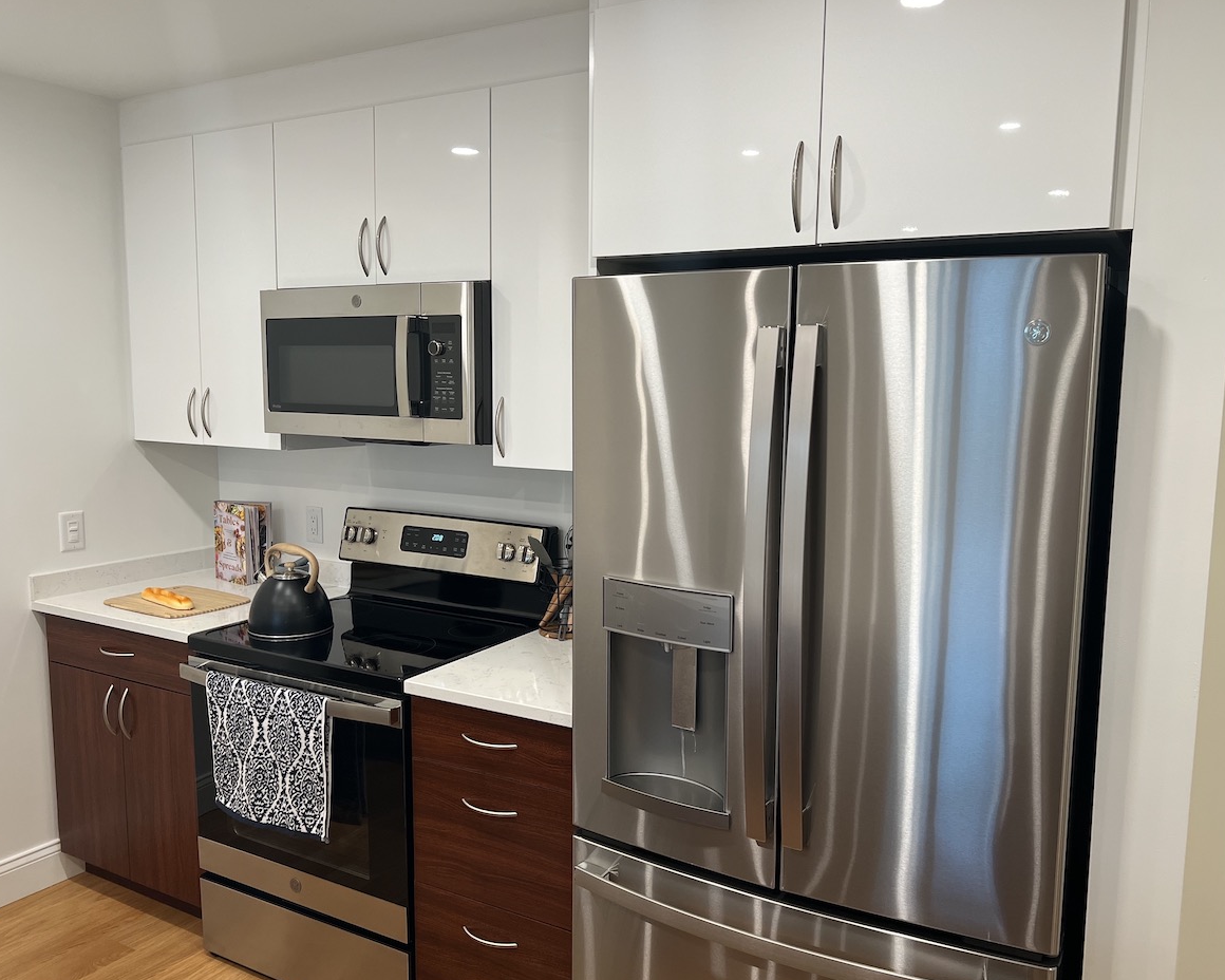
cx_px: 627
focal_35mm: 28
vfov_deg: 51.5
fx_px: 1015
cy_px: 501
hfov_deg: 62.2
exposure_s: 1/111
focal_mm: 5.7
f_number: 1.5
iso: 125
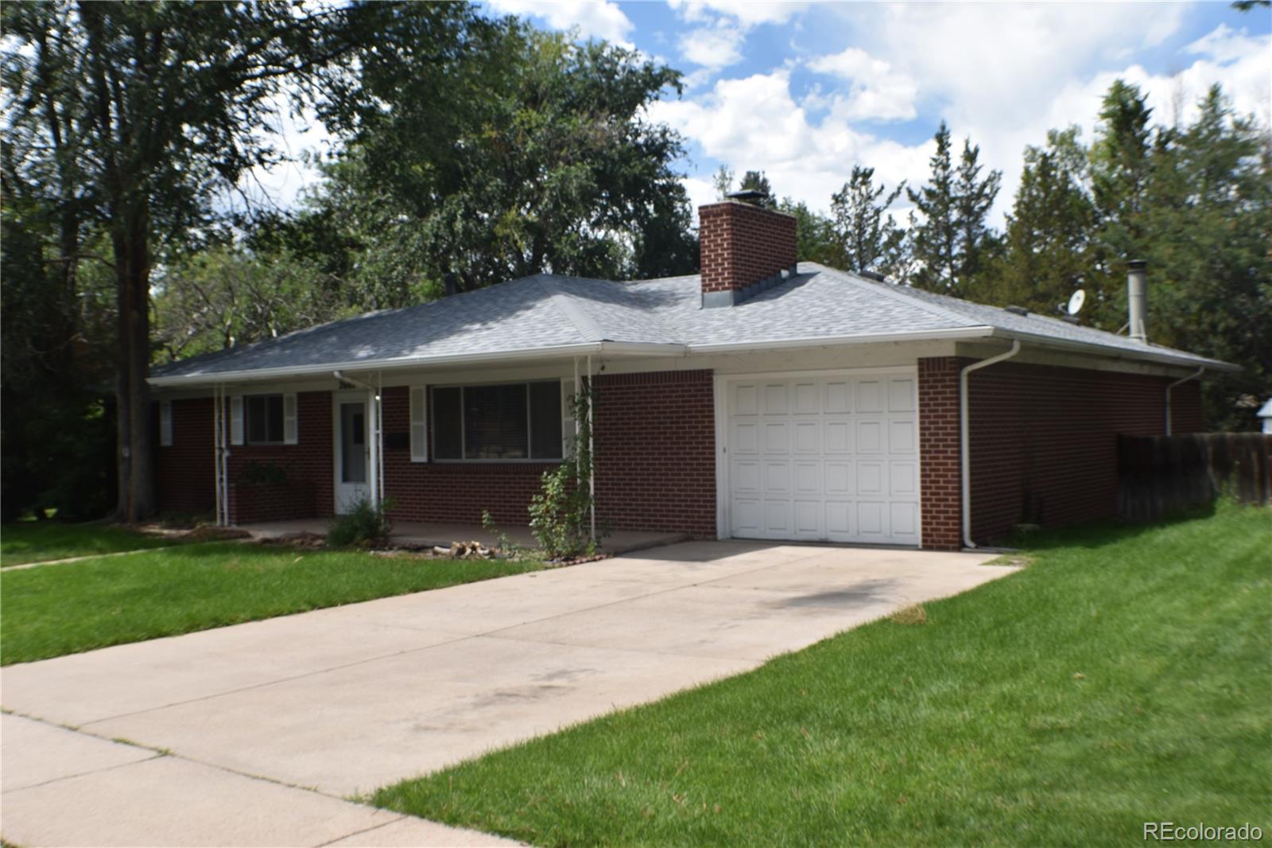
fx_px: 1643
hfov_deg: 42.3
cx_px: 636
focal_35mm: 46
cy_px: 424
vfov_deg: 28.9
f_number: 8
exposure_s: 1/200
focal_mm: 31
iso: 100
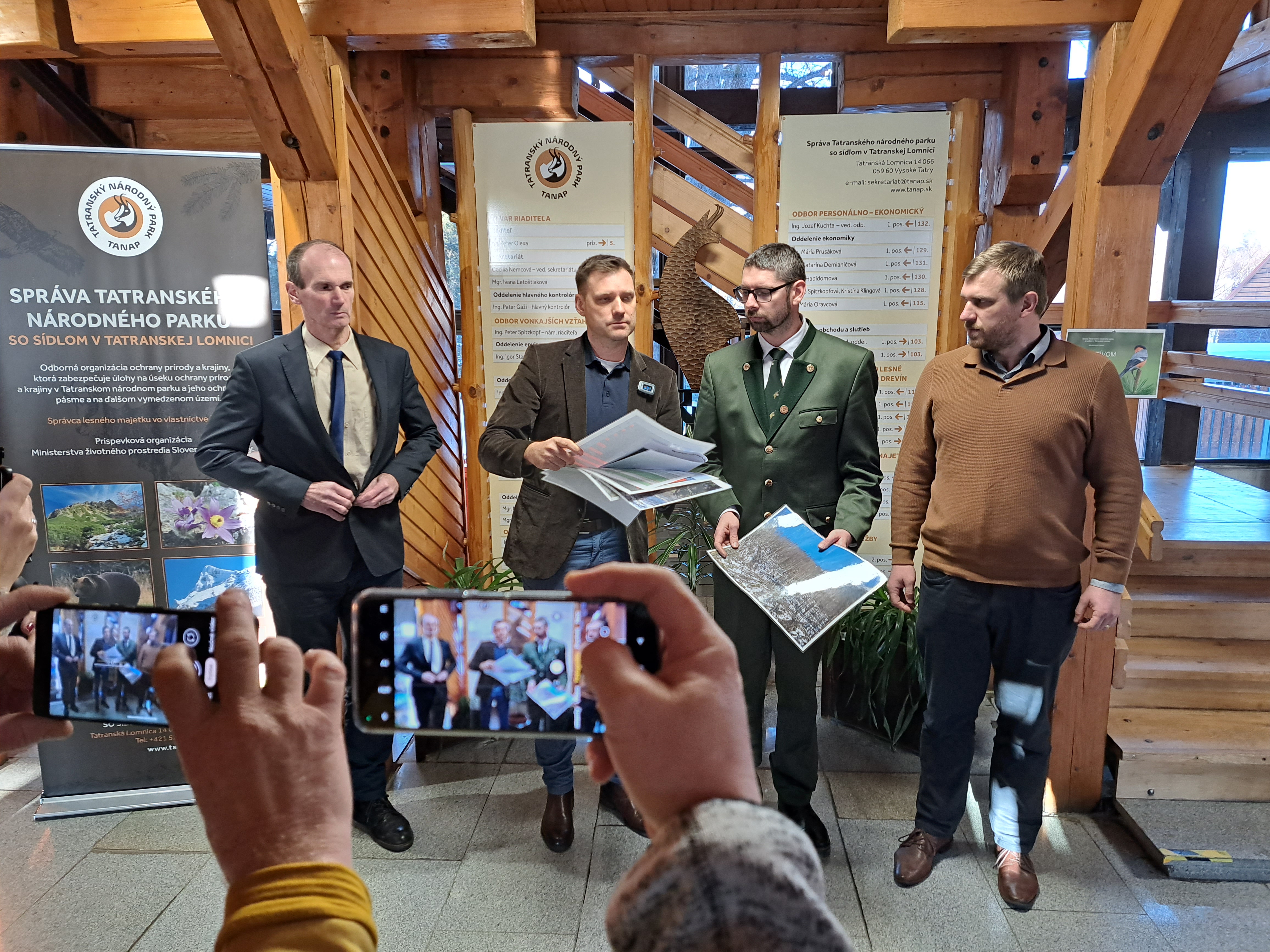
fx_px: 881
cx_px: 635
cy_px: 476
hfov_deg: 71.6
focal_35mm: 24
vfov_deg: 56.8
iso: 160
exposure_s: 1/50
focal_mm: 5.23
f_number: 1.8
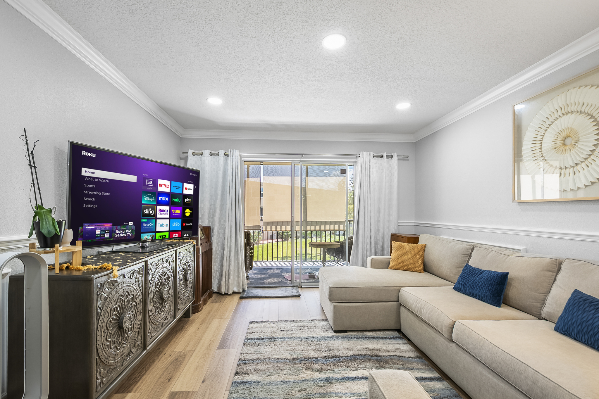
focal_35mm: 15
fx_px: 250
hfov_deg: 100.4
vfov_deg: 77.3
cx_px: 300
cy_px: 200
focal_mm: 10
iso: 100
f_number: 7.1
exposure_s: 1/100
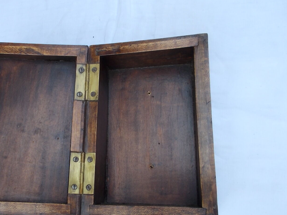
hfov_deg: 53.5
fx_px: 282
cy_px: 129
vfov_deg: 41.6
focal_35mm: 34
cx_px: 112
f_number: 3.2
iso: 80
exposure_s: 1/160
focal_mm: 4.6
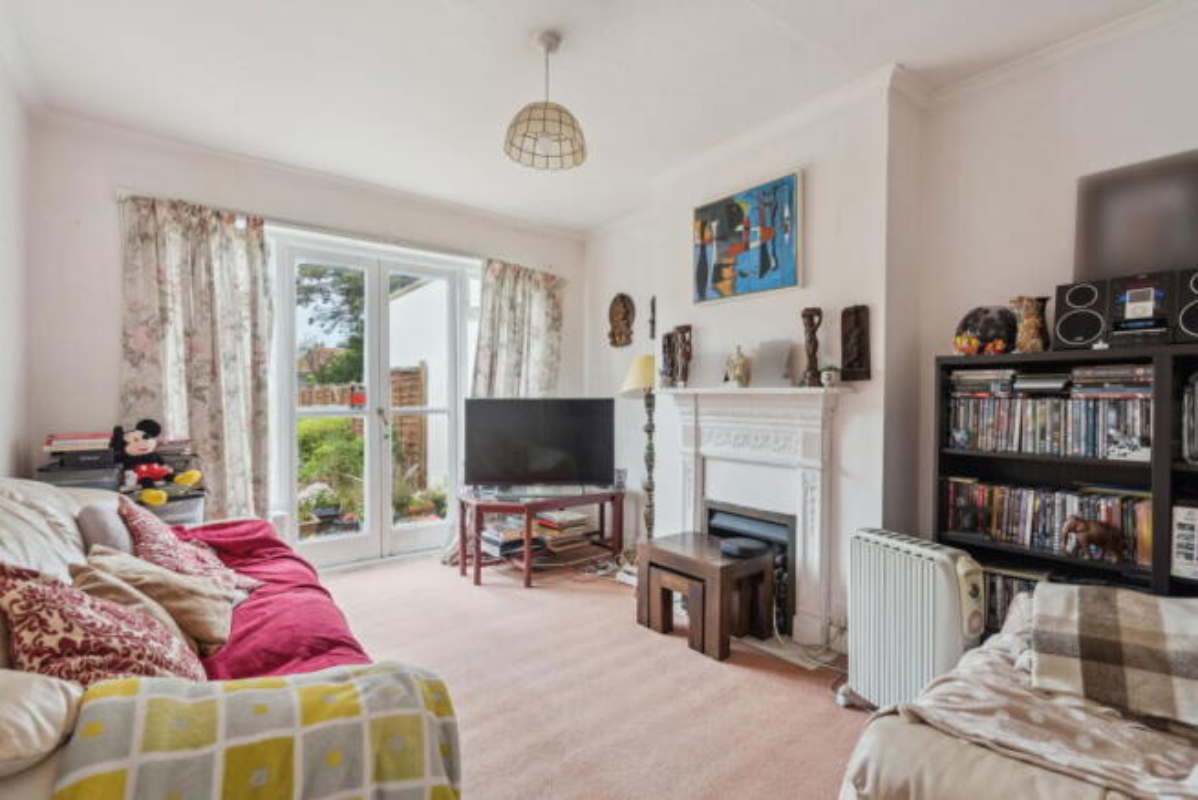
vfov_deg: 73.8
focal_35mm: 16
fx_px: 533
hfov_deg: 96.7
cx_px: 599
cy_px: 400
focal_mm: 16
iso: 640
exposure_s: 1/50
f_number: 7.1
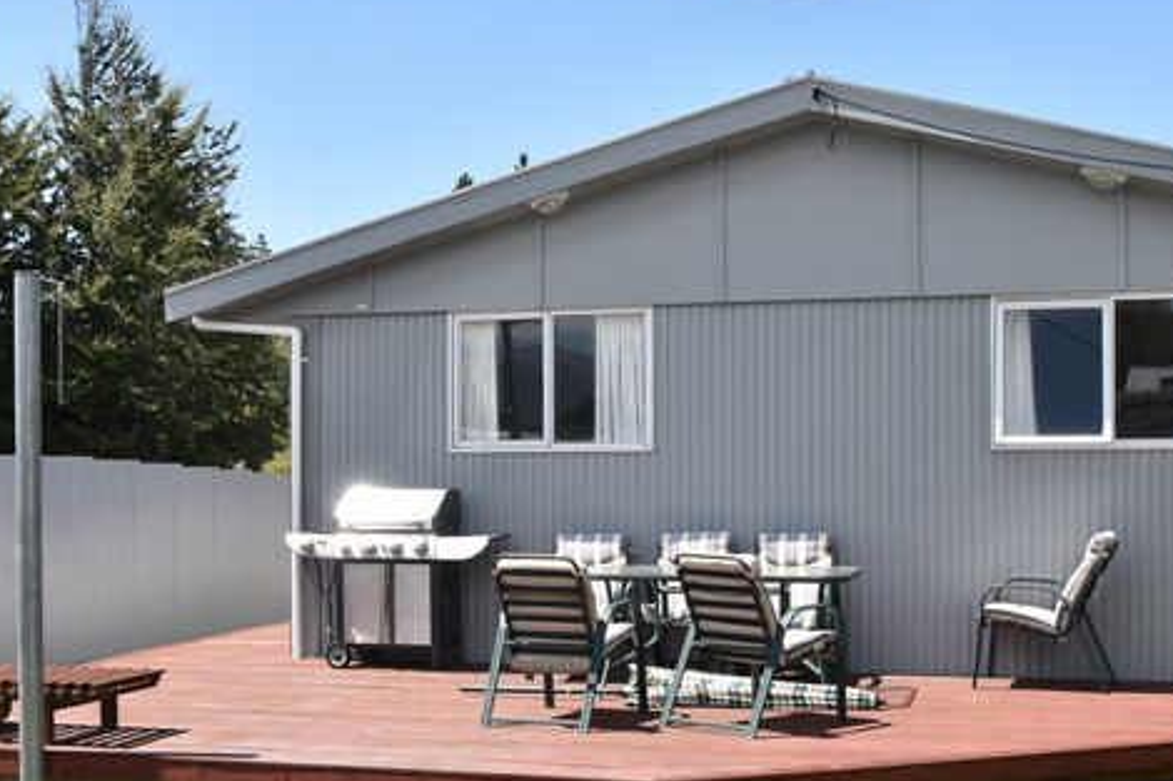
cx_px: 532
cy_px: 524
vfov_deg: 27.3
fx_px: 1596
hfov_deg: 40.3
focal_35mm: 49
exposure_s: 1/400
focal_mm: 20
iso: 200
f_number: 10
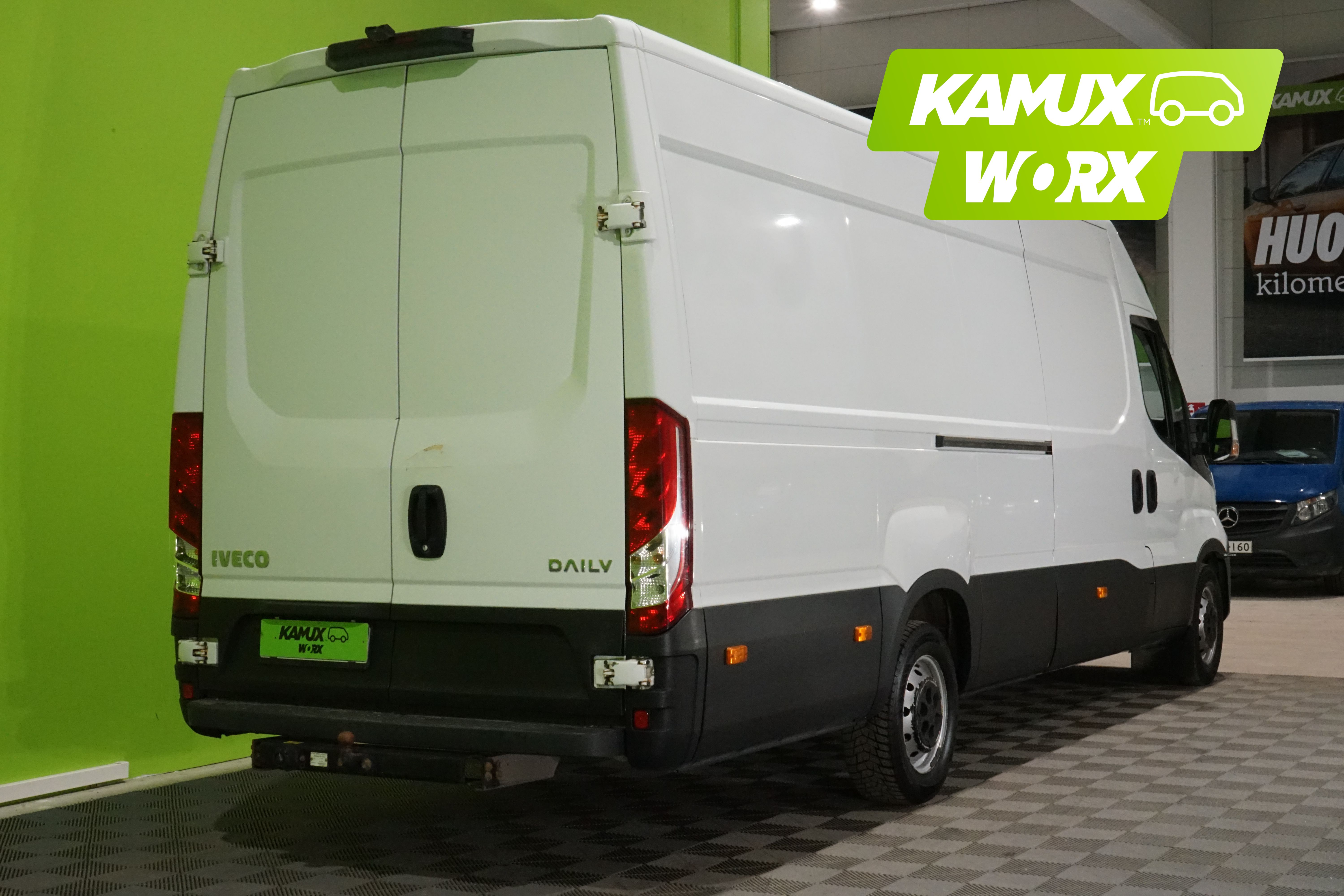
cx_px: 672
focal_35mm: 49
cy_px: 448
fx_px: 1829
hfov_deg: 40.3
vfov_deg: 27.5
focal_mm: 49
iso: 6400
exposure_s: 1/25
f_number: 25
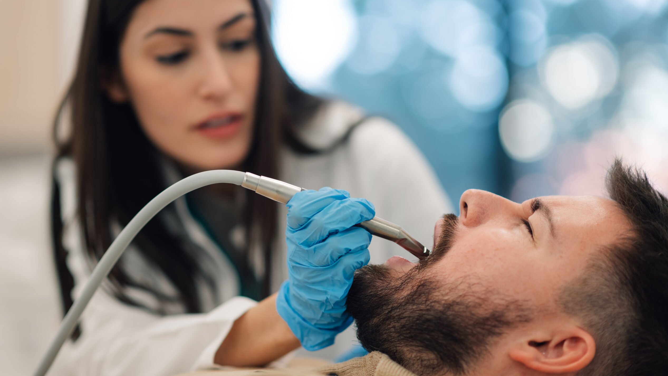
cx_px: 333
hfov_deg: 23.7
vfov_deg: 13.4
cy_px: 180
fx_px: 1594
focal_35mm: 90
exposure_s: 1/320
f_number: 1.8
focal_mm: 85
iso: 200
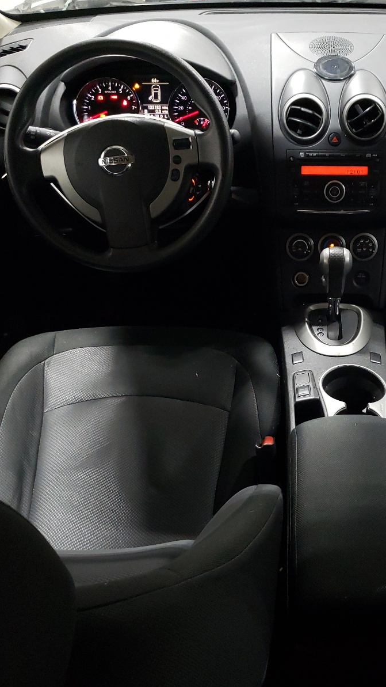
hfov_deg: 30.4
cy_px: 343
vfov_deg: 52.8
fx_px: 691
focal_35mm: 38
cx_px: 312
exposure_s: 1/40
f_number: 1.5
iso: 292
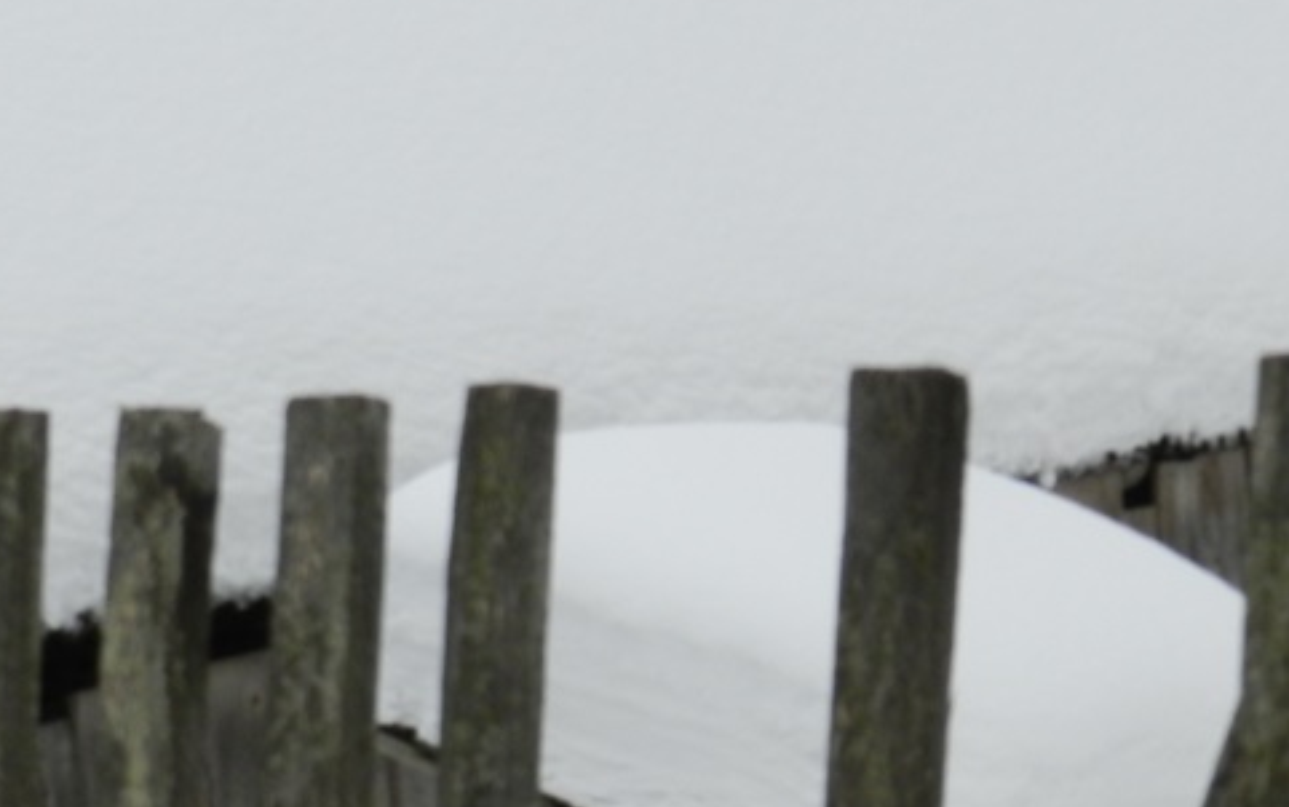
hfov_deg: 12.2
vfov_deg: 7.7
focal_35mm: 171
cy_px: 730
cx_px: 949
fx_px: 6011
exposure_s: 1/100
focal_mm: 13.5
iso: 160
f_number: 4.8
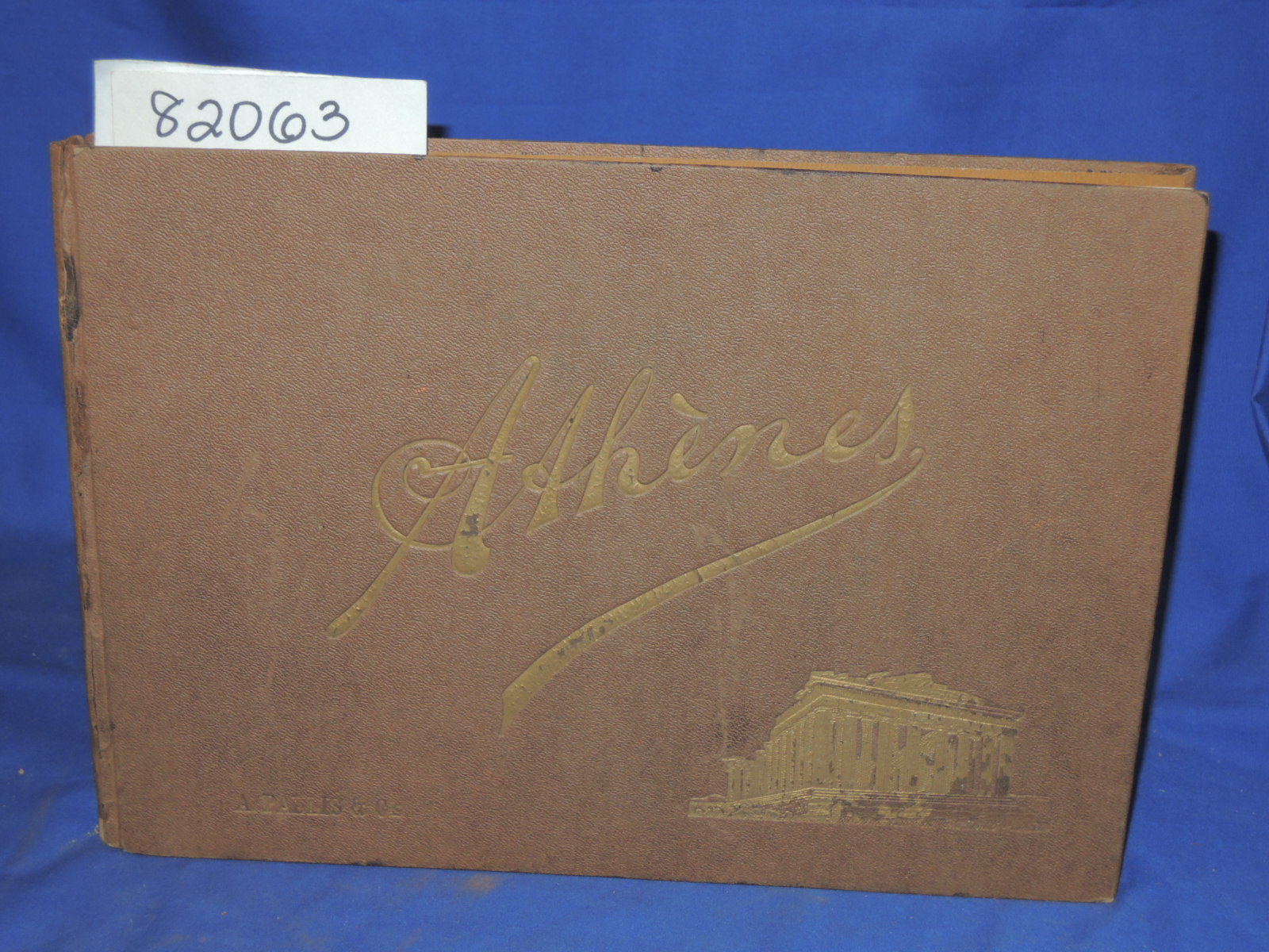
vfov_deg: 26.6
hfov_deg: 34.9
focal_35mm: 55
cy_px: 476
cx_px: 634
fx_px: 2016
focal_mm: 9.9
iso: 200
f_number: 4
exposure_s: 1/50
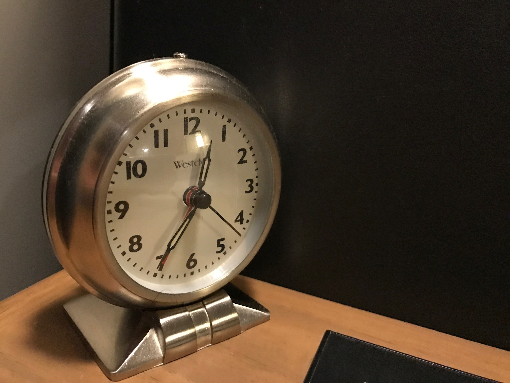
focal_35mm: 28
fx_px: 413
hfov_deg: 63.4
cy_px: 192
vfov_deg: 49.7
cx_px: 255
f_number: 1.8
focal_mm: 3.99
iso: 100
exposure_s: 1/4
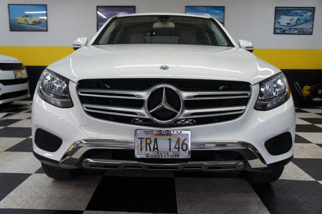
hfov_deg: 59.5
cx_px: 161
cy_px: 107
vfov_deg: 41.6
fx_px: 282
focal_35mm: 32
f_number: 4
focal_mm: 21
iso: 200
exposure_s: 1/40
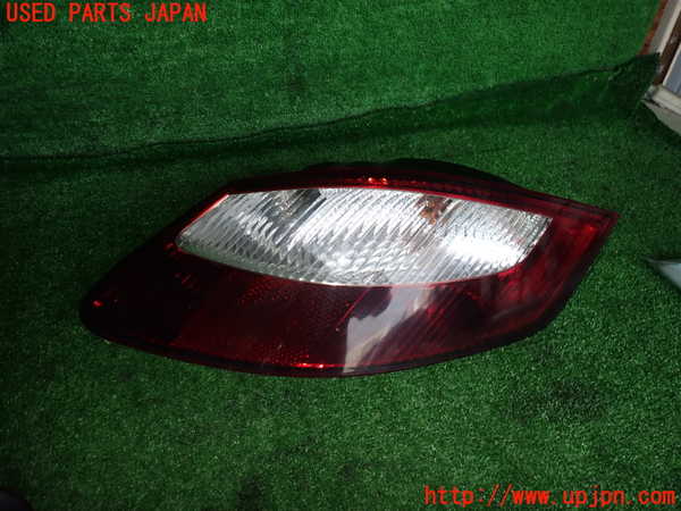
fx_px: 492
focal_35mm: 25
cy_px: 256
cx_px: 340
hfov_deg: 69.4
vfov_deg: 54.9
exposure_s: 1/30
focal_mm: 4.5
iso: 125
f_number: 5.6
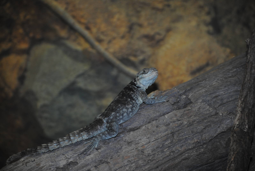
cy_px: 86
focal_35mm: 105
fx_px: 745
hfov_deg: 19.4
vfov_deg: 13.1
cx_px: 128
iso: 200
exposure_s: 1/60
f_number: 4.2
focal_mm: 70
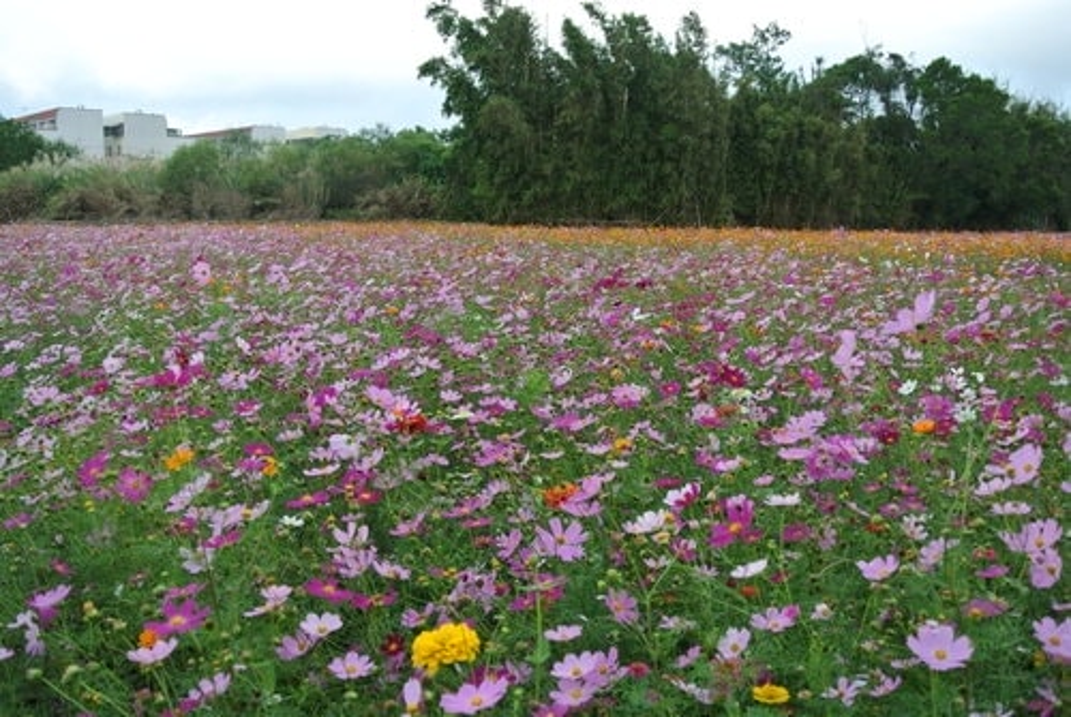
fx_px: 953
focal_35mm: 32
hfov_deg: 58.6
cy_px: 358
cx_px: 536
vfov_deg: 41.2
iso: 100
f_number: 4.5
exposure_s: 1/400
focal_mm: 12.2
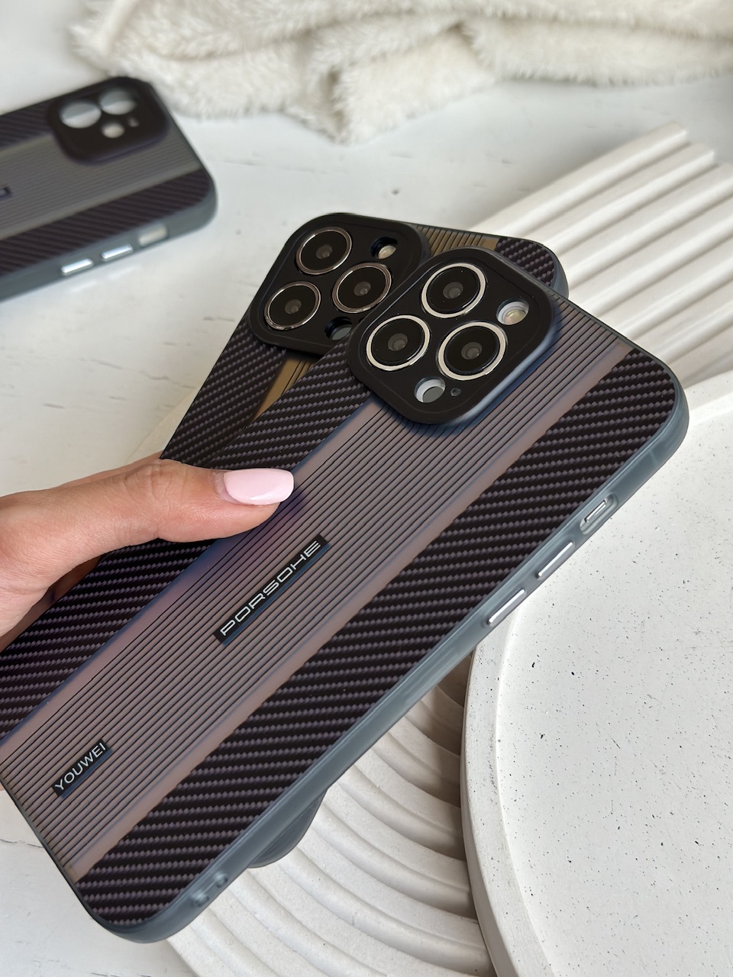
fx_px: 1355
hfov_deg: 30.3
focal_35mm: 48
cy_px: 488
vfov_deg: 39.7
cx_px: 366
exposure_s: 1/980
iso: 80
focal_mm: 6.86
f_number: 1.78
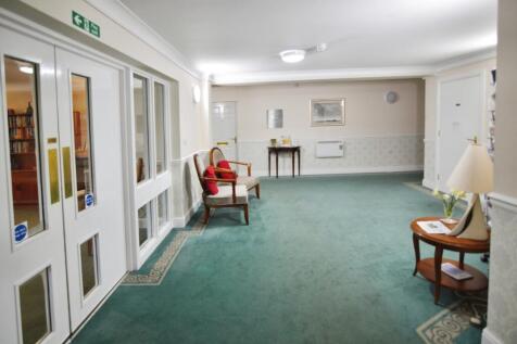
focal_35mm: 18
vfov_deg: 67.3
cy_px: 172
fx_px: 258
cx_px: 258
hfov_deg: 90.0
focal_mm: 12
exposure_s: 1/60
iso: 560
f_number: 2.8
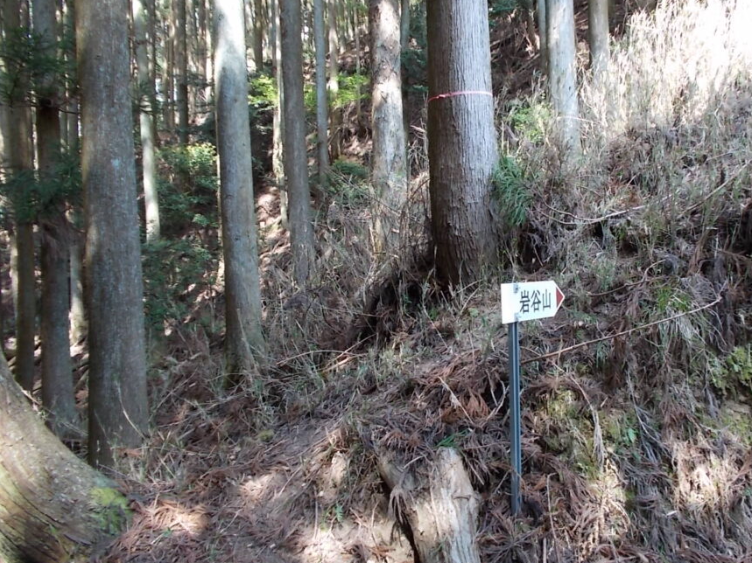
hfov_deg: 57.9
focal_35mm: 31
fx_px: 673
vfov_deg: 45.4
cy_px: 275
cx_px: 447
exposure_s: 1/25
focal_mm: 4.6
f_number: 3.2
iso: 80
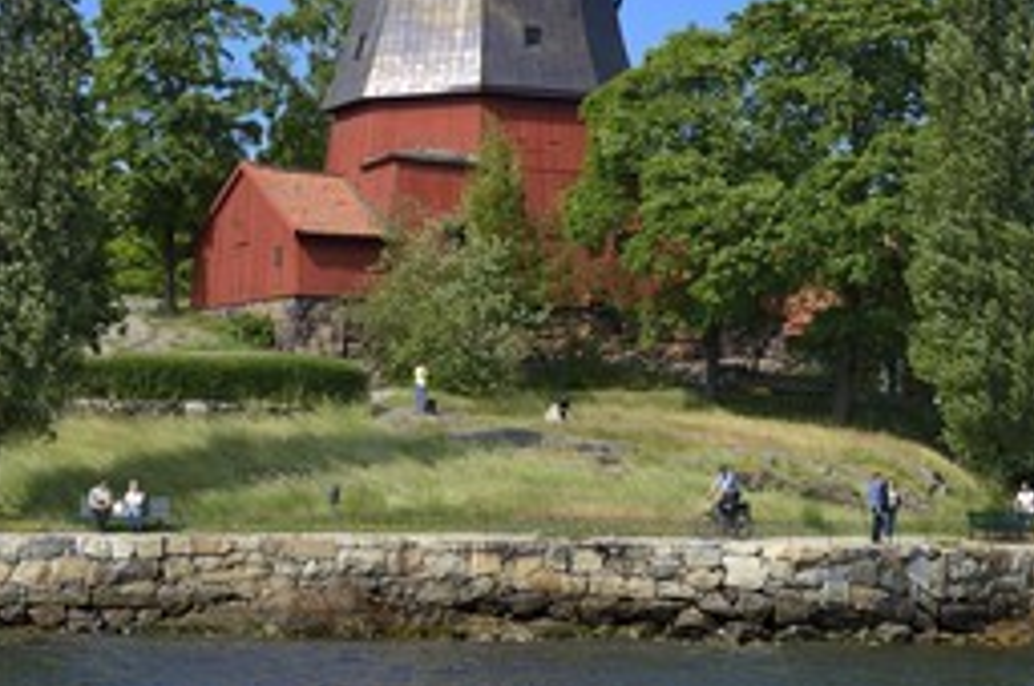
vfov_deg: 11.8
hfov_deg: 17.8
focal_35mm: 115
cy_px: 149
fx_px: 3299
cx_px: 586
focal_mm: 70
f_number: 10
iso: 200
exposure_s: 1/500
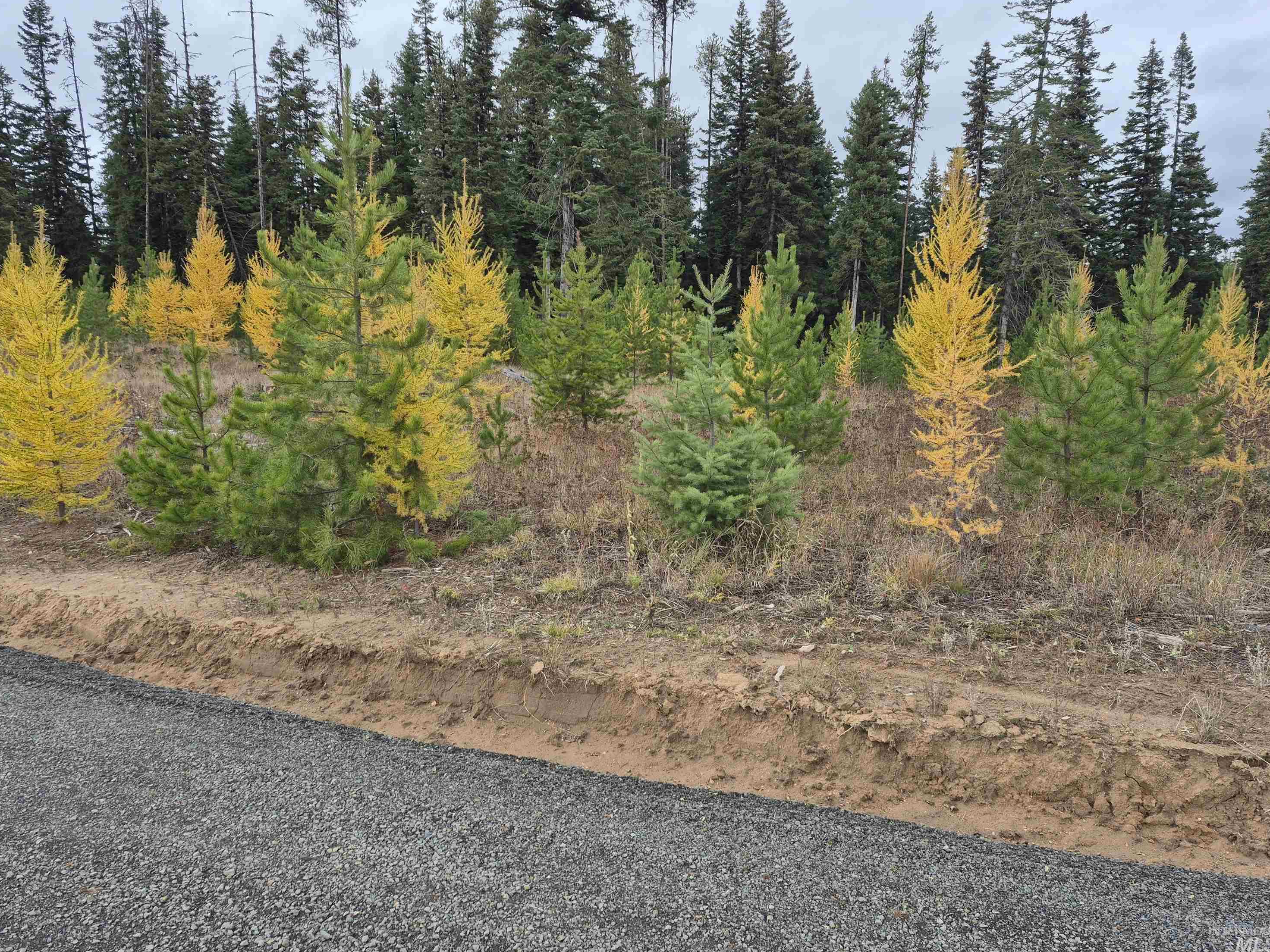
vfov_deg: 56.8
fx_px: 881
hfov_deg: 71.6
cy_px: 479
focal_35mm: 24
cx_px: 646
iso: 25
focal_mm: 5.4
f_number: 1.8
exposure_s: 1/331
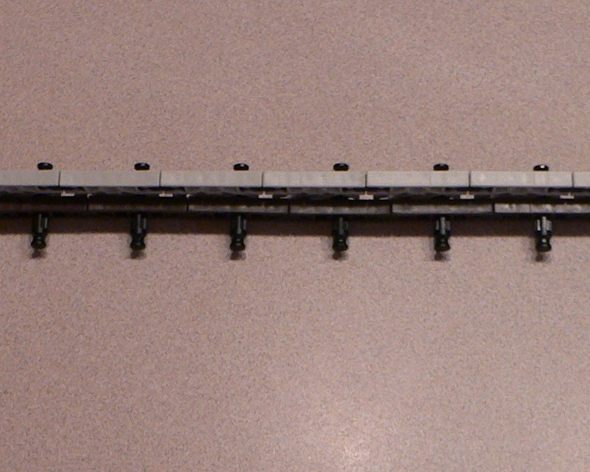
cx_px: 341
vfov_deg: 21.4
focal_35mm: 71
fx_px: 1240
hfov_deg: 26.7
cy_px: 356
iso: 200
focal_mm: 4.6
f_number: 2.8
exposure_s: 1/40
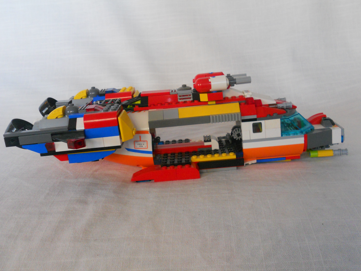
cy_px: 136
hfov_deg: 49.0
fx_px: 396
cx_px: 180
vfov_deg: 37.7
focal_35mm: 38
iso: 400
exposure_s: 1/13
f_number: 3.9
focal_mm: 6.9
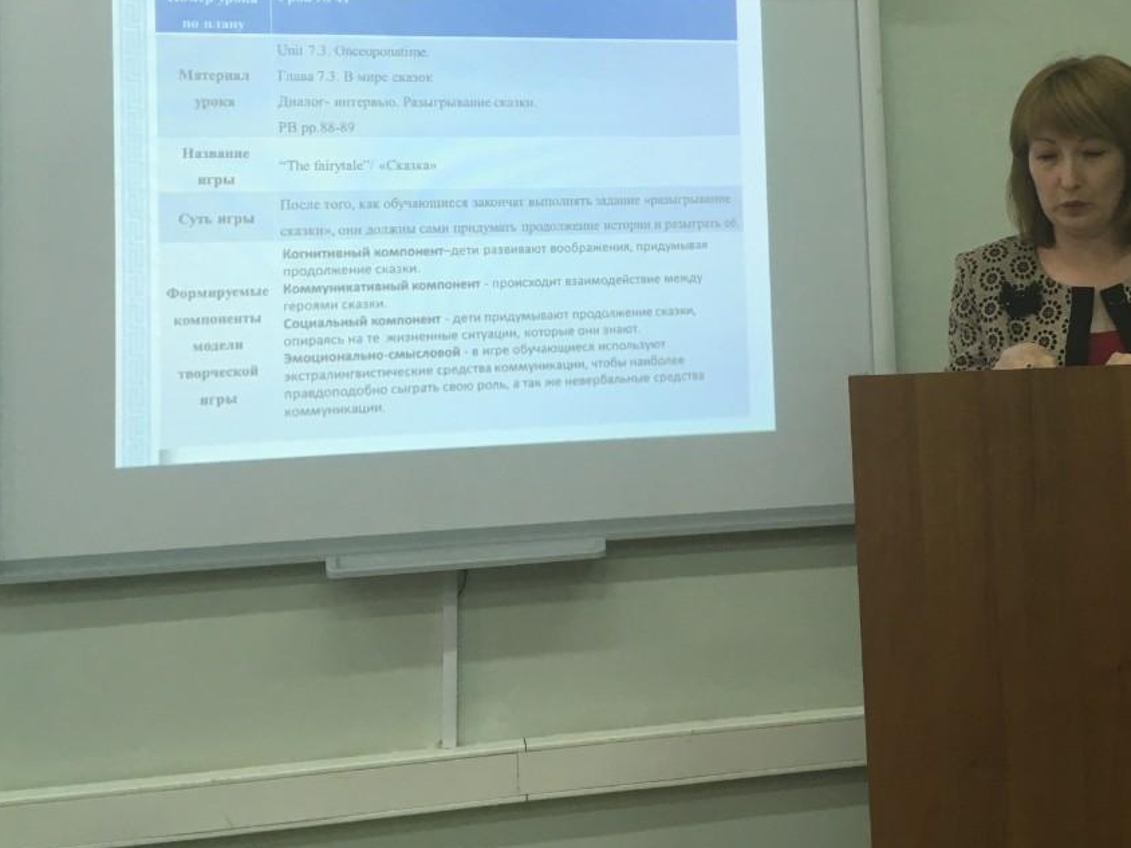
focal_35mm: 44
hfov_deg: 42.4
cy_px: 264
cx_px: 756
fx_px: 1438
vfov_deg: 32.5
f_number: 2.2
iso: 32
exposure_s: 1/33
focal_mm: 4.15
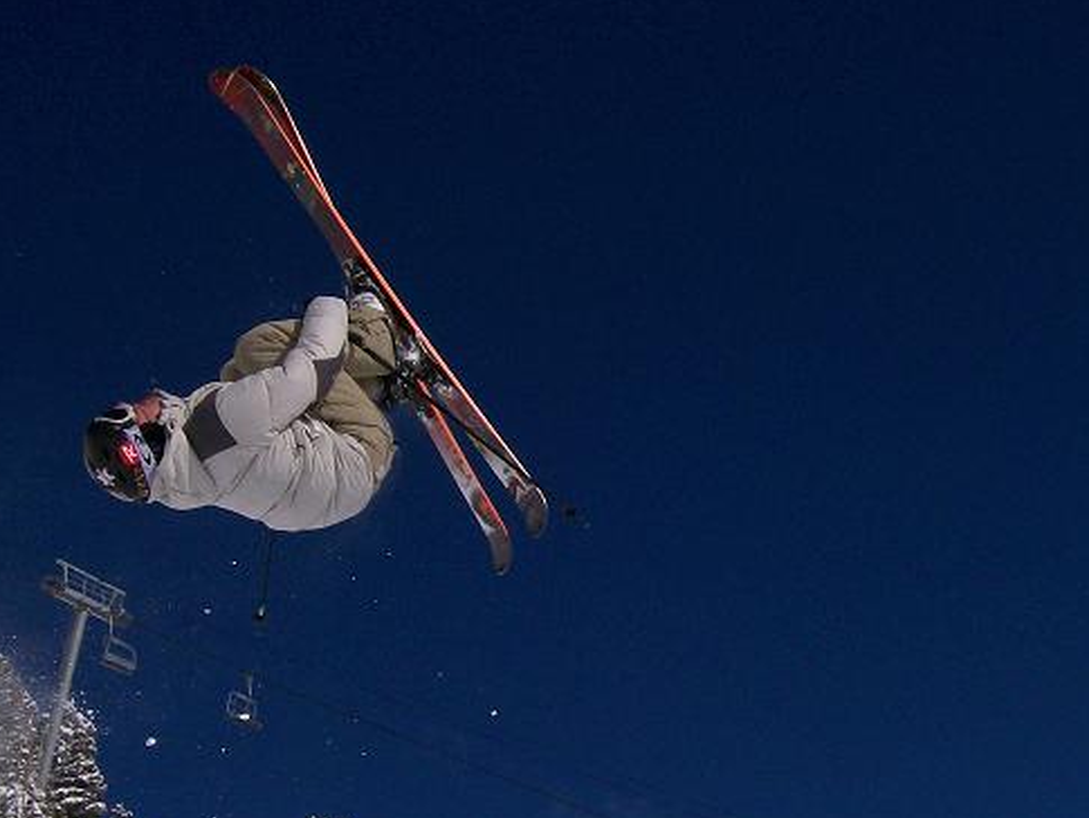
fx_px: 1794
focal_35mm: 57
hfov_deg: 33.7
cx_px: 647
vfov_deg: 25.6
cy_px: 526
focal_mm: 6
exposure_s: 1/1401
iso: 80
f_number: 4.8
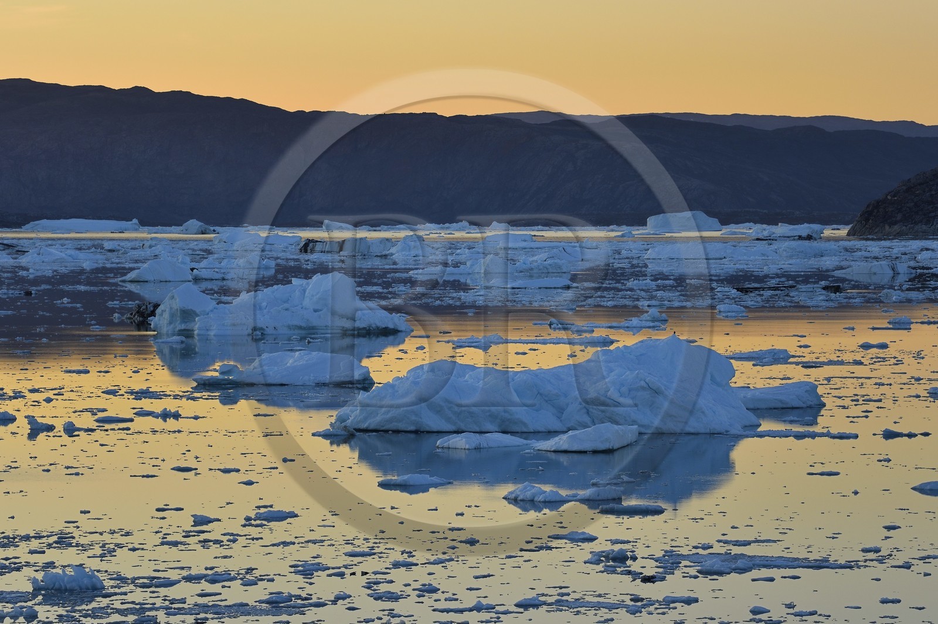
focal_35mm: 175
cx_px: 469
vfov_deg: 7.8
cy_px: 312
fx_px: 4557
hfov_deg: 11.8
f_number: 9
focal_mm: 175
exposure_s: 1/250
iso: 400
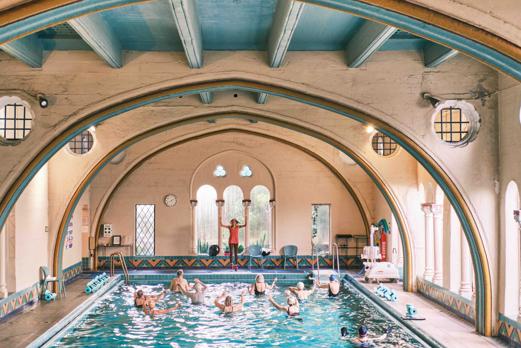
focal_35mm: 53
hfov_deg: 37.5
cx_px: 260
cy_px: 174
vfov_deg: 25.5
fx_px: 767
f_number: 2.8
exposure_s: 1/60
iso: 640
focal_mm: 35
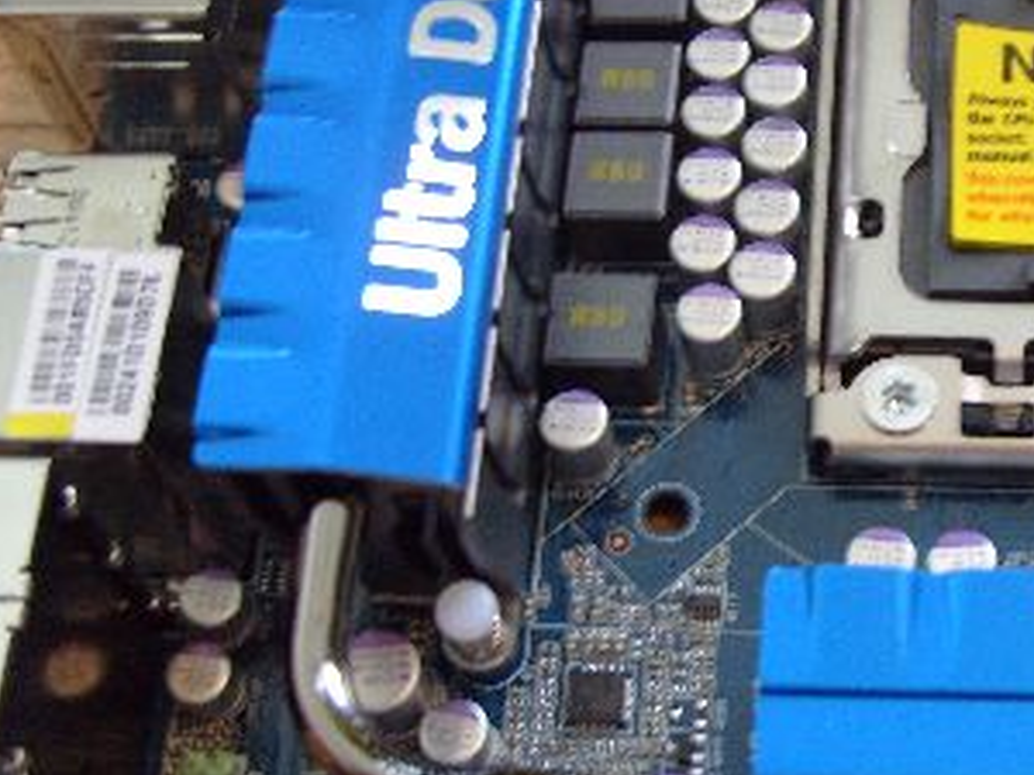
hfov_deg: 27.0
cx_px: 893
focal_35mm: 70
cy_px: 403
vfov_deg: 21.0
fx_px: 2091
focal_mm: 7.8
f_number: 2.8
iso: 200
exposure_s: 1/15
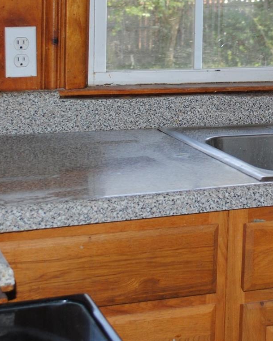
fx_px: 919
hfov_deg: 16.6
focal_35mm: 91
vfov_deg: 20.8
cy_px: 80
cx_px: 261
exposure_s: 1/60
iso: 200
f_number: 4
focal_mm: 24
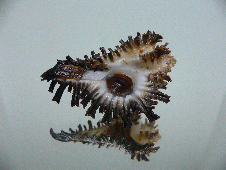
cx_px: 113
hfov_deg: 52.6
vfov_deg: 40.7
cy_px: 85
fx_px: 229
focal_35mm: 35
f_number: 2.8
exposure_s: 1/50
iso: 200
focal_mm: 4.6
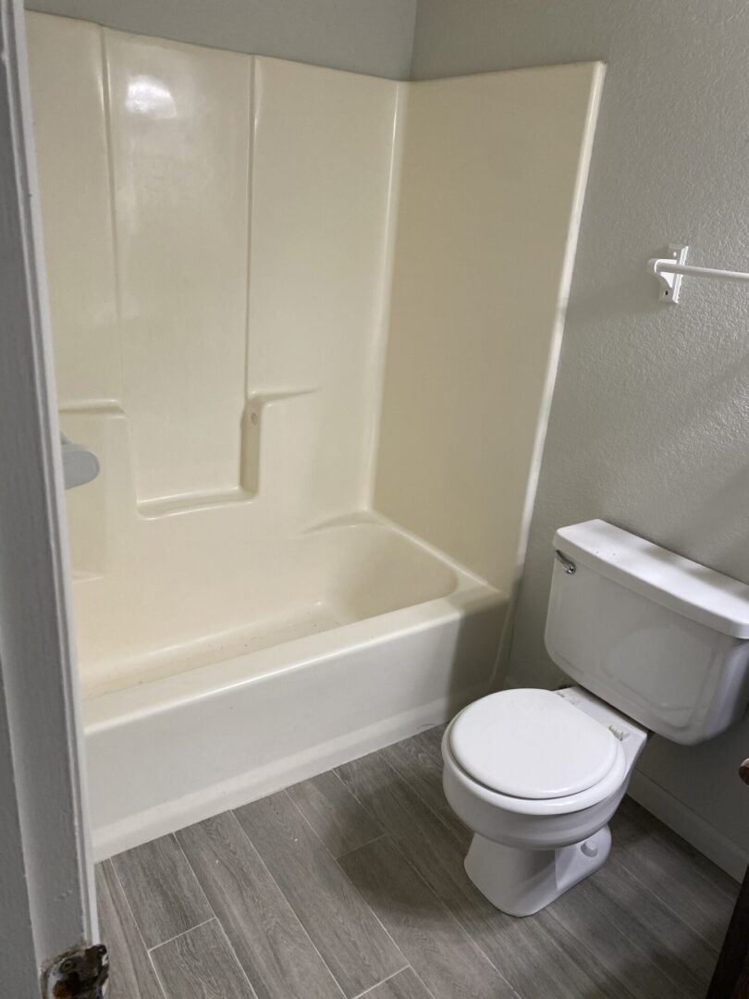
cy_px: 500
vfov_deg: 67.3
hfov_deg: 53.1
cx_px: 374
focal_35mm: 26
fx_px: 750
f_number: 1.8
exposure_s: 1/117
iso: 125
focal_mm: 4.25
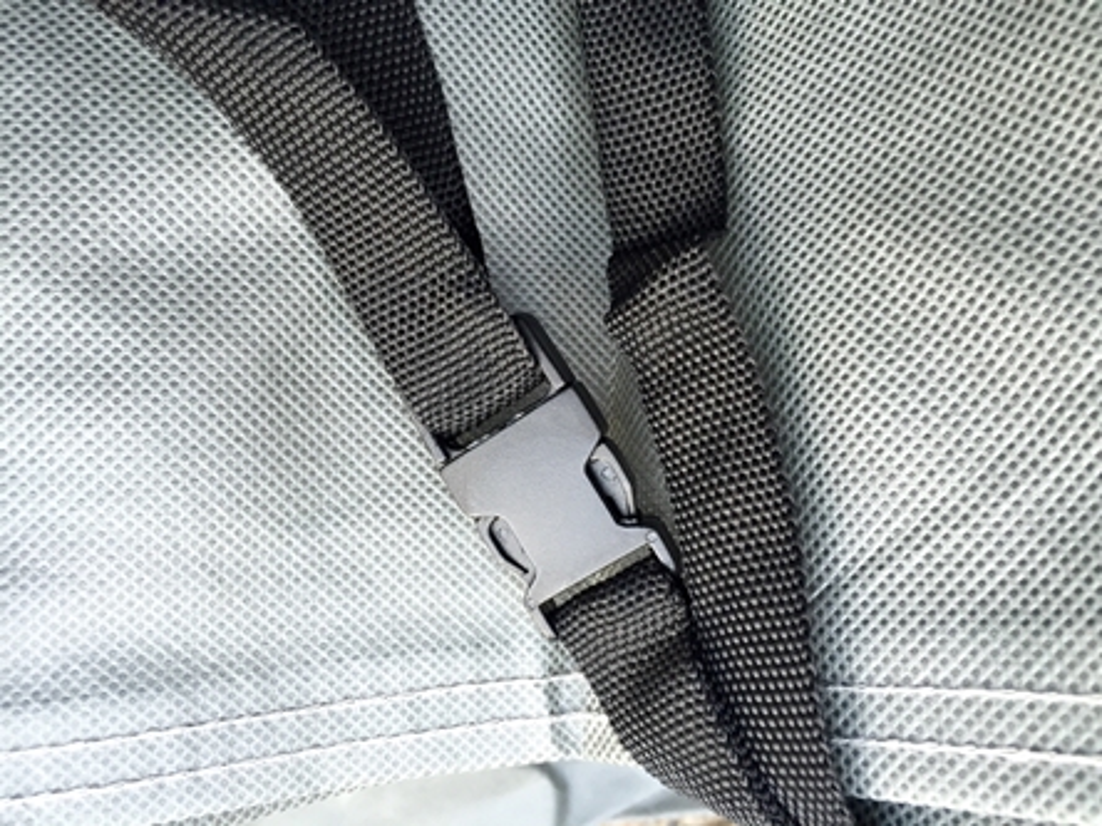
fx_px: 923
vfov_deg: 48.2
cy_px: 413
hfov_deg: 61.7
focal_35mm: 29
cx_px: 551
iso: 32
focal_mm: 4.15
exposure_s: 1/30
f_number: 2.2
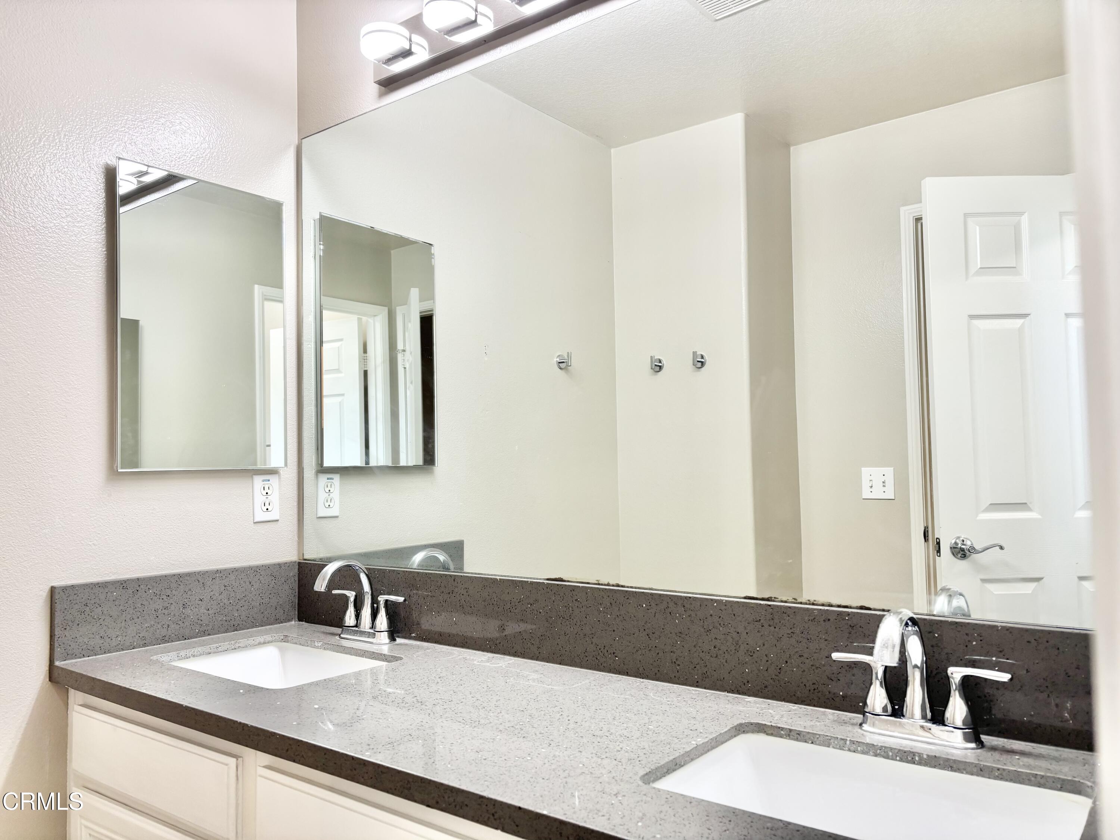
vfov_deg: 53.1
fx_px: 841
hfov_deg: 67.3
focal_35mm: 26
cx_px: 560
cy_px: 420
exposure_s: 1/60
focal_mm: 5.96
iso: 80
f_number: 1.6
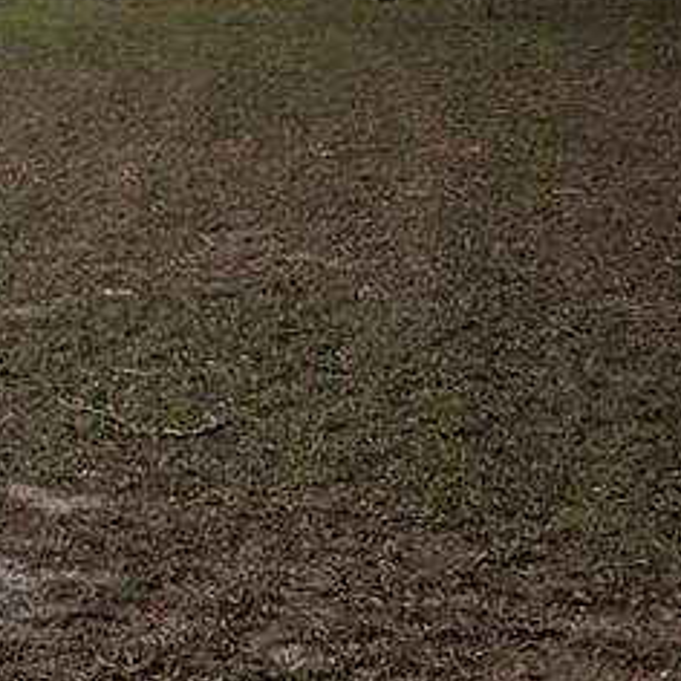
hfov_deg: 17.4
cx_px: -479
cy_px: -231
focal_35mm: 84
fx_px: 1870
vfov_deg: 19.0
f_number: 2.2
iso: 80
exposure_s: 1/121
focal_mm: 2.22
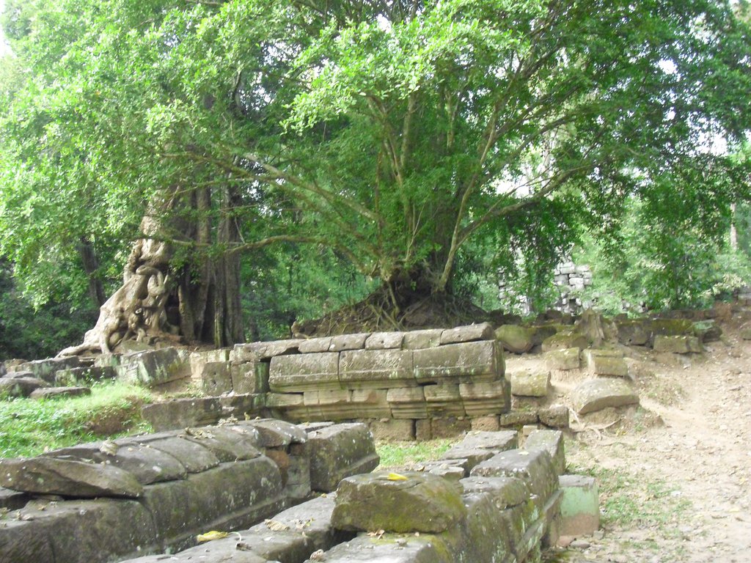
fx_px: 824
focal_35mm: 38
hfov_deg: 49.0
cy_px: 282
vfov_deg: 37.7
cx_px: 376
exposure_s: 1/100
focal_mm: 6.2
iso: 400
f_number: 2.8
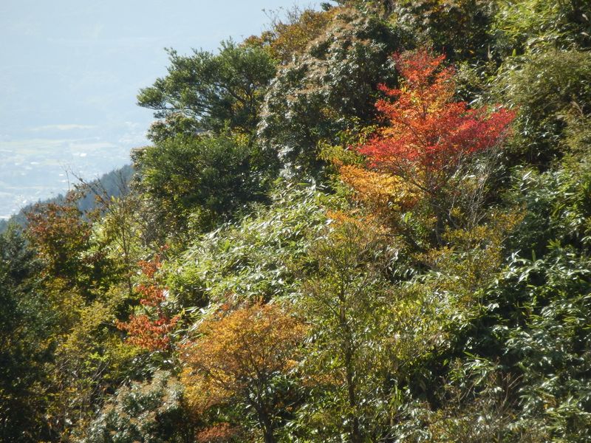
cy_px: 222
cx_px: 296
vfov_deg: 5.0
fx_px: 5122
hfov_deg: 6.6
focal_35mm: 300
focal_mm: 52.5
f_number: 5.9
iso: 125
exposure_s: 1/320
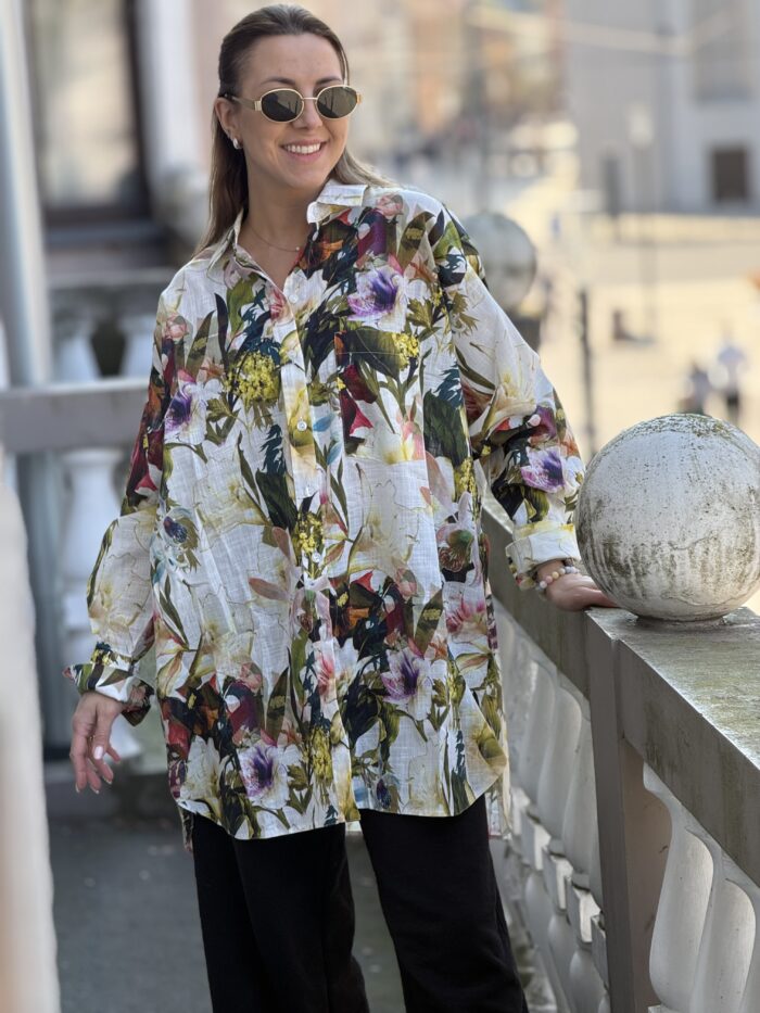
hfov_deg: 12.4
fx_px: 3512
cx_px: 380
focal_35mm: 120
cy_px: 506
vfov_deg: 16.4
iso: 64
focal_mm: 15.66
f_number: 2.8
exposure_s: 1/144
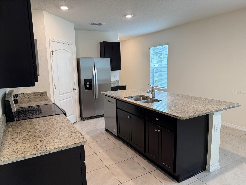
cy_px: 92
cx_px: 123
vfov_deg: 56.8
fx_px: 171
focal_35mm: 24
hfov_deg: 71.6
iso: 200
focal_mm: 6.76
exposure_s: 1/120
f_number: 1.78
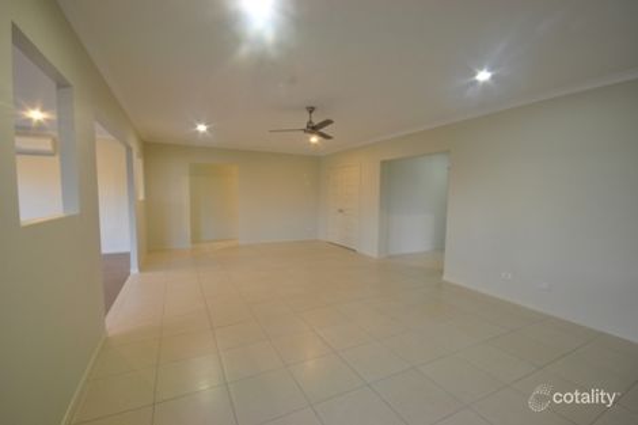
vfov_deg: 77.3
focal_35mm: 15
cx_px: 319
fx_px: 266
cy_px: 212
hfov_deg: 100.4
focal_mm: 10
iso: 200
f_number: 22
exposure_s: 2.5
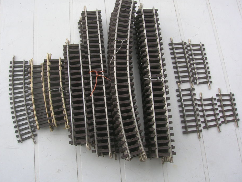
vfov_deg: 38.6
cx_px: 112
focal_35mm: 37
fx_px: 259
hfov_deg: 50.1
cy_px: 86
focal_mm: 5.7
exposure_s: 1/67.3
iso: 50
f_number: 4.9
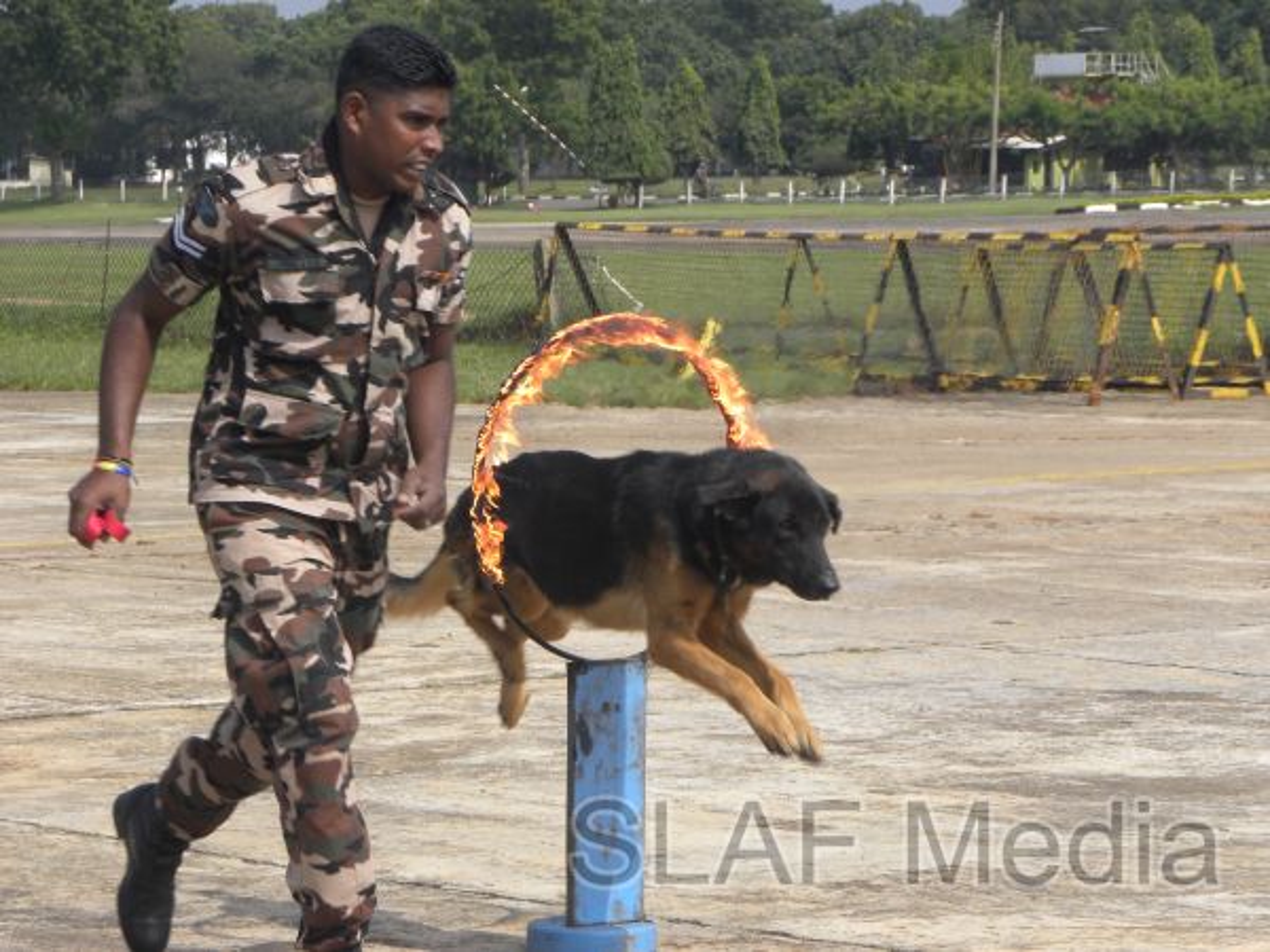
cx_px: 635
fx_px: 5943
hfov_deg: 12.2
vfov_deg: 9.2
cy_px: 476
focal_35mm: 162
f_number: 5.6
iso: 64
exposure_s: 1/268
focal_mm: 28.8
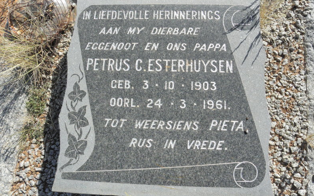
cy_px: 88
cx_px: 157
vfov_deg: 44.5
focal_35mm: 28
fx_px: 240
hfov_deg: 66.5
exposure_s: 1/1000
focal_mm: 4.6
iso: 200
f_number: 6.3
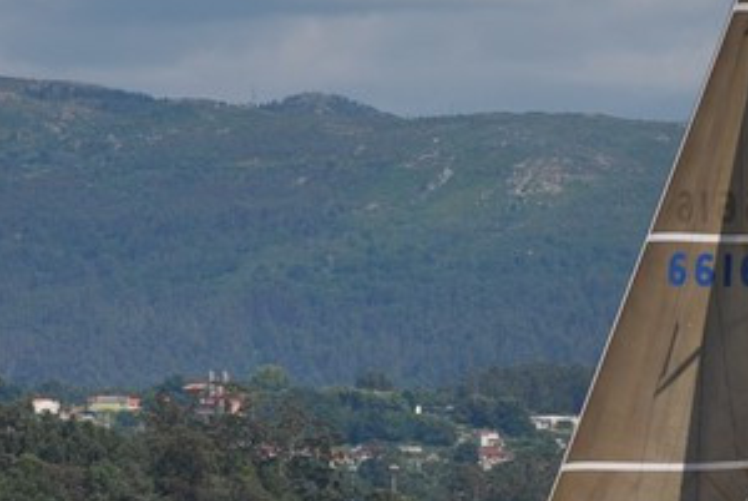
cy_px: 416
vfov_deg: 3.1
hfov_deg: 4.7
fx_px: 9156
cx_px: 833
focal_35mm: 440
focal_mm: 110
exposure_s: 1/800
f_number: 7.1
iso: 100
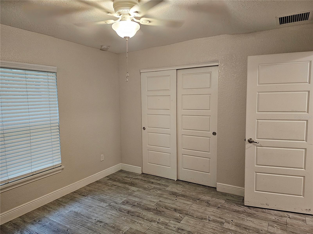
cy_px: 117
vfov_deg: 58.9
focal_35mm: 23
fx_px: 208
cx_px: 156
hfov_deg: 73.9
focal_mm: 6.3
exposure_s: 1/120
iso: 500
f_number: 1.7
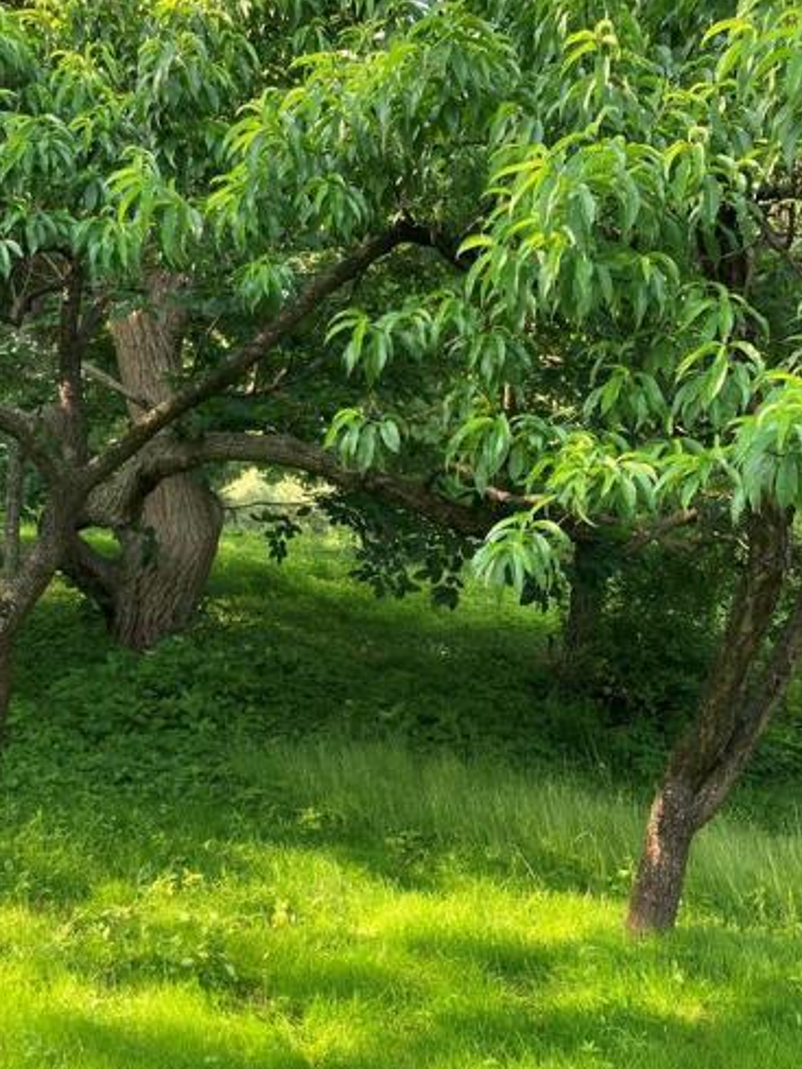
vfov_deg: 42.7
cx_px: 350
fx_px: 1359
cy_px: 647
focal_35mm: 44
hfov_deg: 32.8
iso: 40
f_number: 1.8
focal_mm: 3.99
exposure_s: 1/121
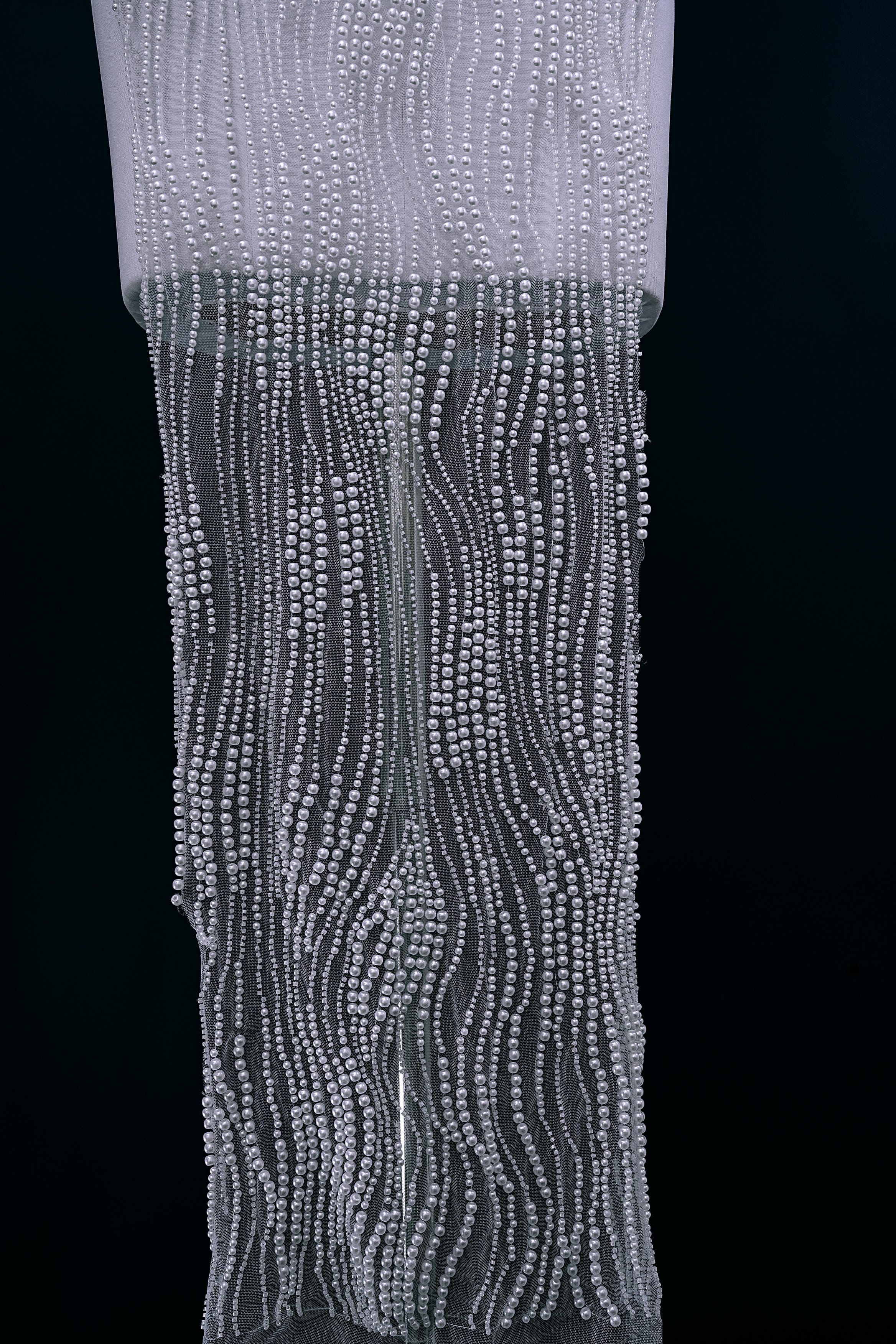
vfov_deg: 57.2
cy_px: 672
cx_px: 448
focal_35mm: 33
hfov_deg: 40.0
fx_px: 1232
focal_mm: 33
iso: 100
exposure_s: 1/125
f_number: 11
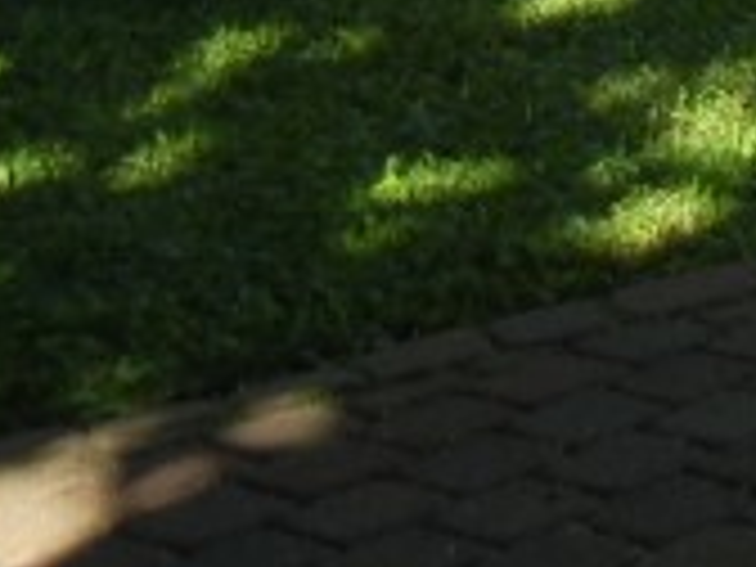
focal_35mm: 183
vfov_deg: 7.7
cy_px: -652
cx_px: 2074
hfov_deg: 9.2
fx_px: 3997
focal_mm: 5.4
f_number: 3.5
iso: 160
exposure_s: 1/567
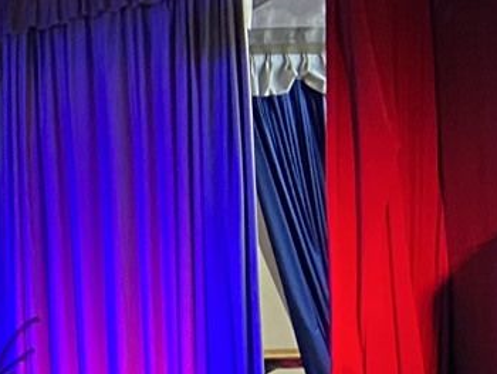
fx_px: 2184
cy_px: 535
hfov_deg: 10.4
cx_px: -838
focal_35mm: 152
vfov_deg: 9.5
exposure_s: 1/33
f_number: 1.8
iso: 400
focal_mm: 4.25
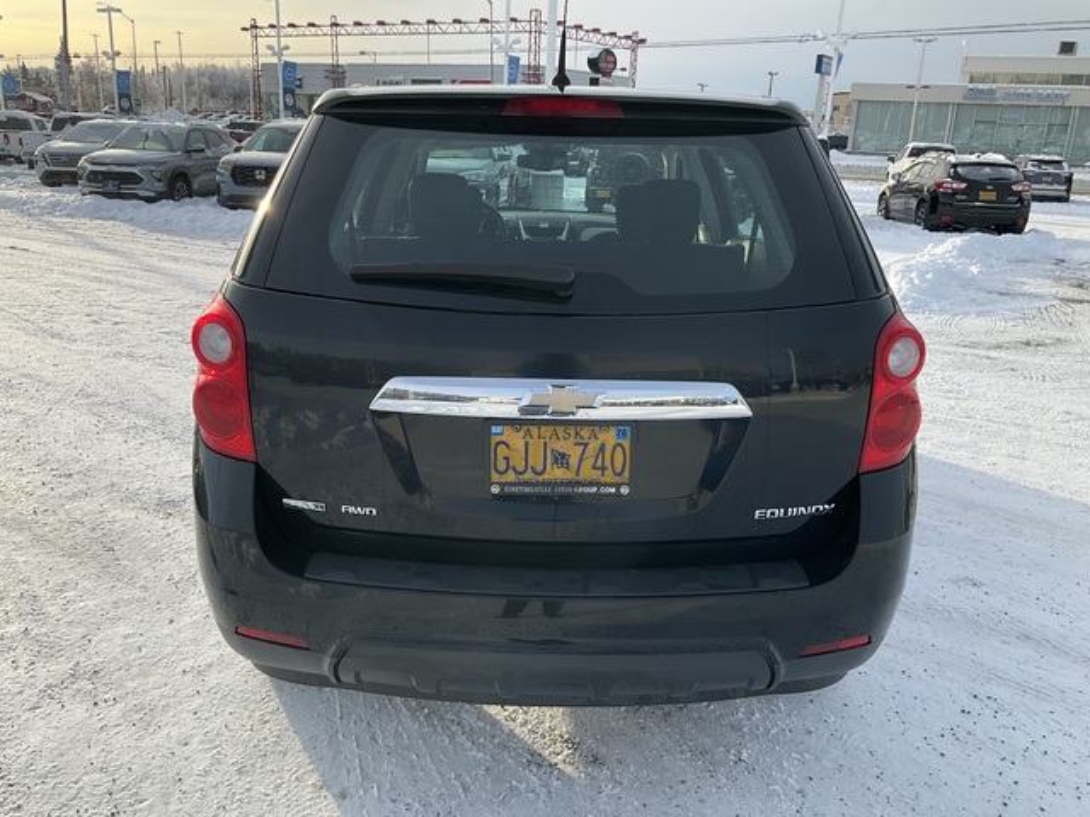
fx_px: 913
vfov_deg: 48.2
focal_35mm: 29
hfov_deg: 61.7
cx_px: 545
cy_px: 408
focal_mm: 3
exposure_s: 1/749
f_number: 1.8
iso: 25
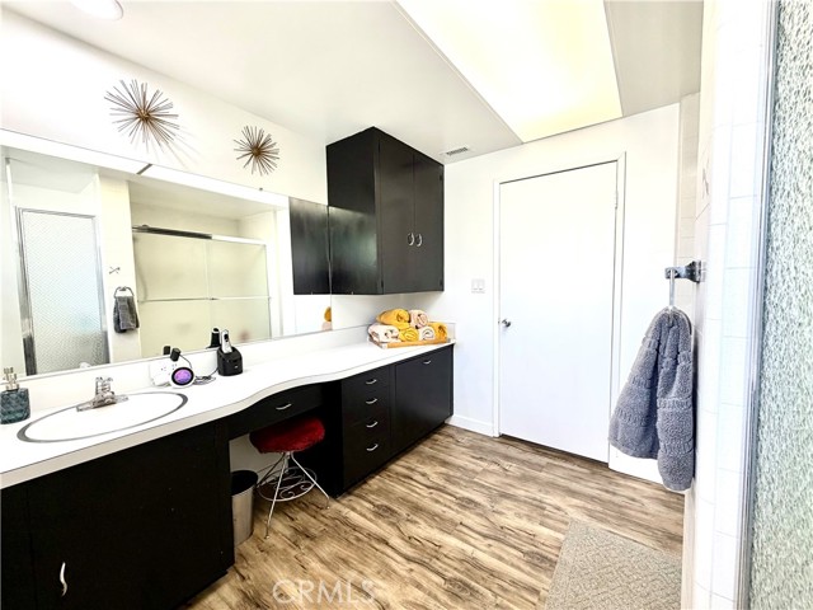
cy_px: 305
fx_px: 329
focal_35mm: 14
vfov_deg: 85.7
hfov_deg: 102.1
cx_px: 406
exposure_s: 1/120
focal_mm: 2.22
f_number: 2.2
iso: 100
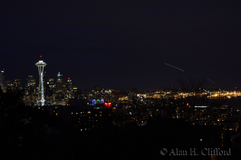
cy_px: 80
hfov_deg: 39.0
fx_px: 341
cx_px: 120
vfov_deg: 26.3
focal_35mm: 51
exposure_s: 20
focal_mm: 34
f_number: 16
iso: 100
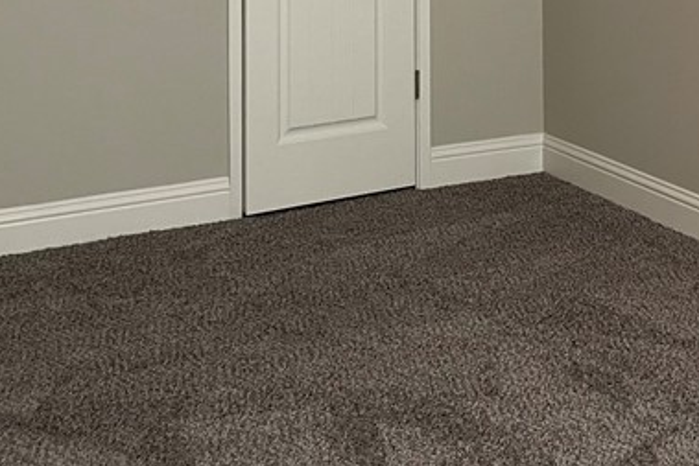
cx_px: 491
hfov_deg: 27.4
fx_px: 1418
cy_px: -210
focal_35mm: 73
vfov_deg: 17.1
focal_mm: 4.2
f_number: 1.6
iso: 125
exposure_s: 1/60
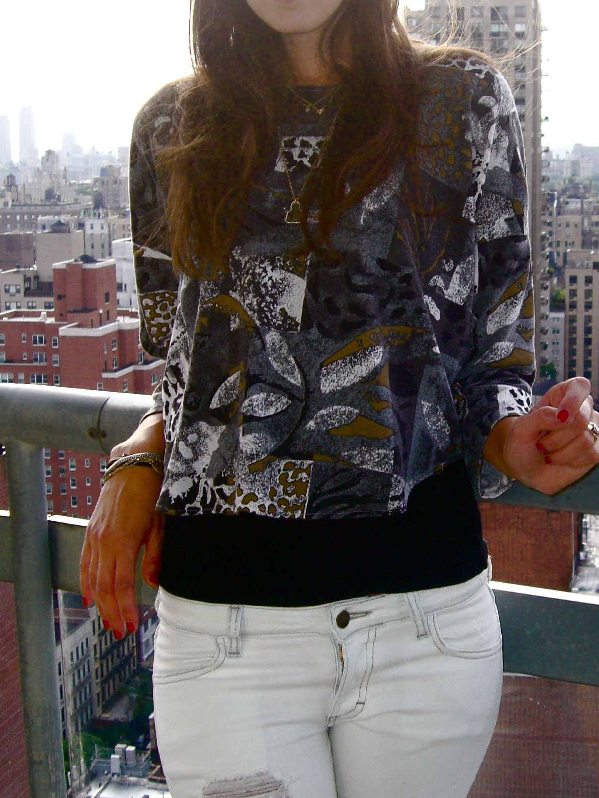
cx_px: 444
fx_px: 1523
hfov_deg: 22.1
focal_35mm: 66
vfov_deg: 29.4
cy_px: 391
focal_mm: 6.2
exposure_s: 1/250
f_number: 2.7
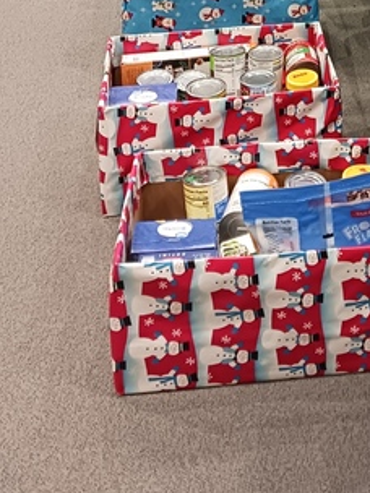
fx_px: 1012
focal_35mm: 71
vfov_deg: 24.5
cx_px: 422
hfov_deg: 19.7
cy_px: -120
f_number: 1.8
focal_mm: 4
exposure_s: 1/24
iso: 400
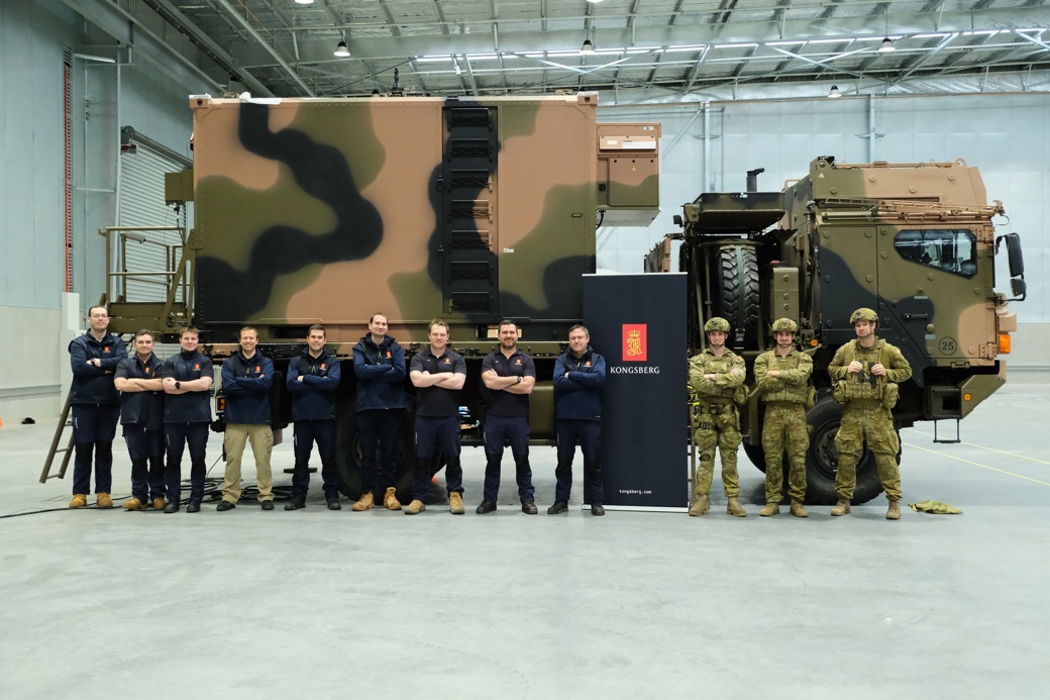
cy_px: 350
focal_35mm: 40
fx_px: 1166
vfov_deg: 33.4
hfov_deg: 48.5
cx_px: 525
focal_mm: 26.6
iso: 6400
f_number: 4.5
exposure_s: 1/125
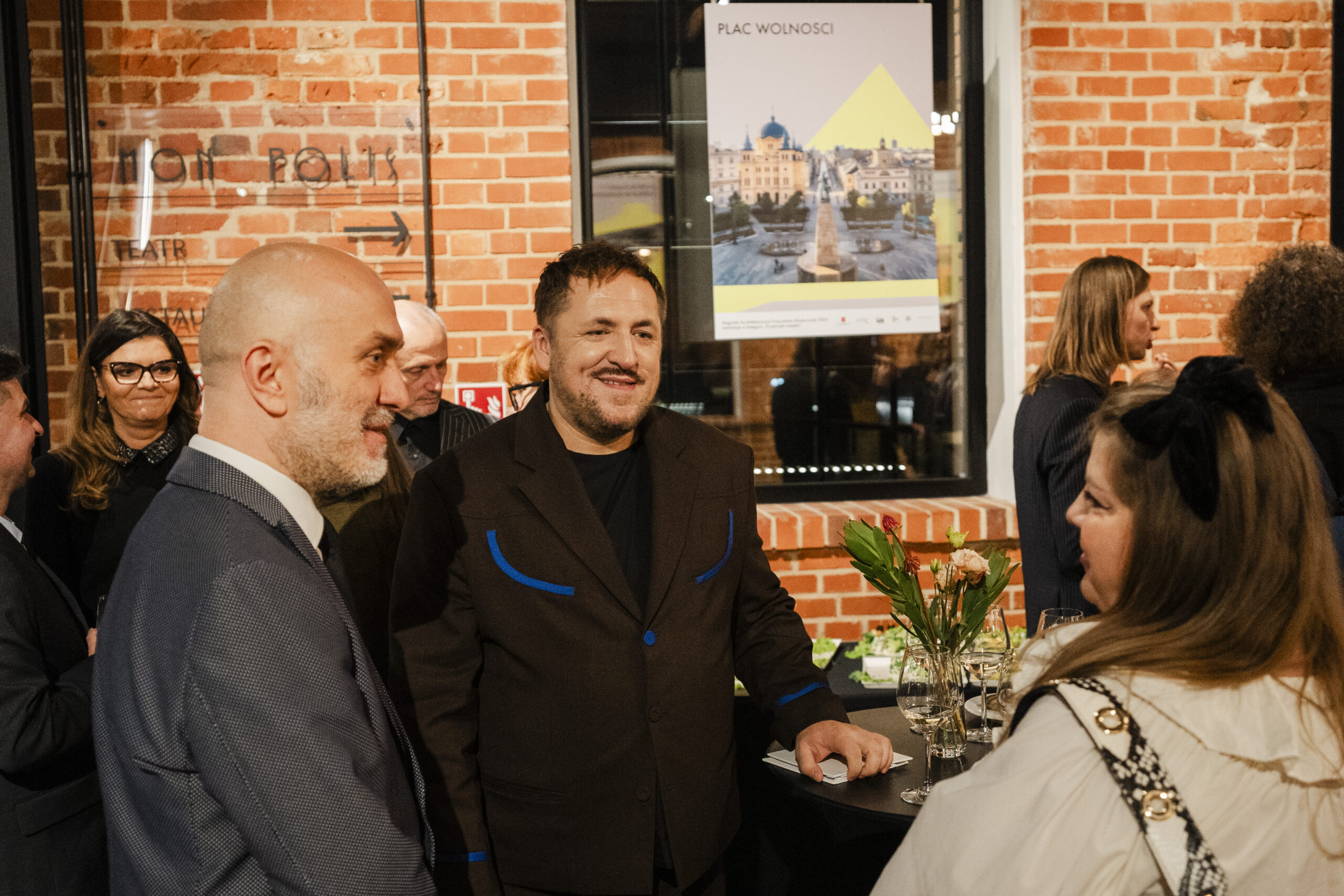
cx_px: 672
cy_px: 448
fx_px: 1381
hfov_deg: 51.9
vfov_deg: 35.9
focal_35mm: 37
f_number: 2.8
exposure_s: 1/200
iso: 5000
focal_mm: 25
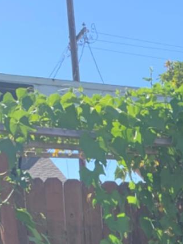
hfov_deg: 15.0
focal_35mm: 91
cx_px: 277
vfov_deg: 19.1
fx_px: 642
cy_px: 357
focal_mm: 4.25
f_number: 1.8
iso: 25
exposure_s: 1/749
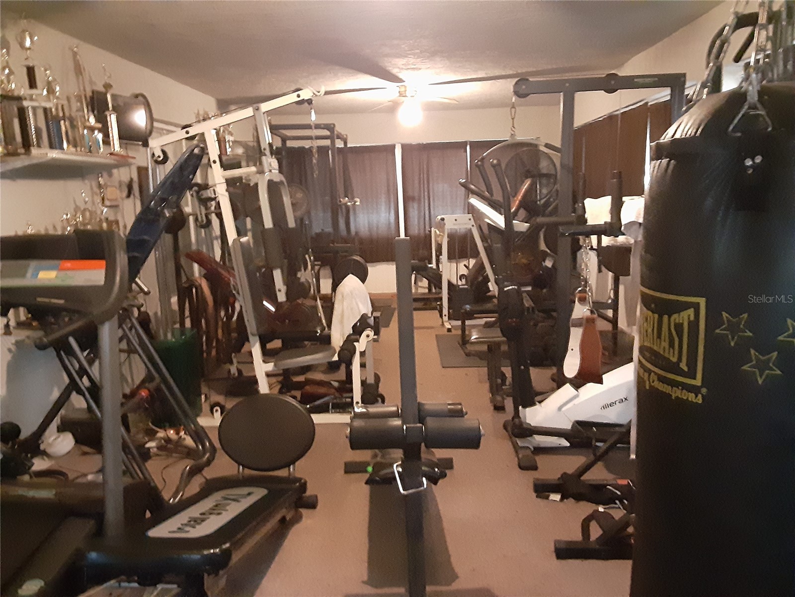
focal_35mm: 27
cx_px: 398
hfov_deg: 65.3
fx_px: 620
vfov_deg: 51.4
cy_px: 298
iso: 1250
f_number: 1.9
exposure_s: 1/10
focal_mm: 2.91
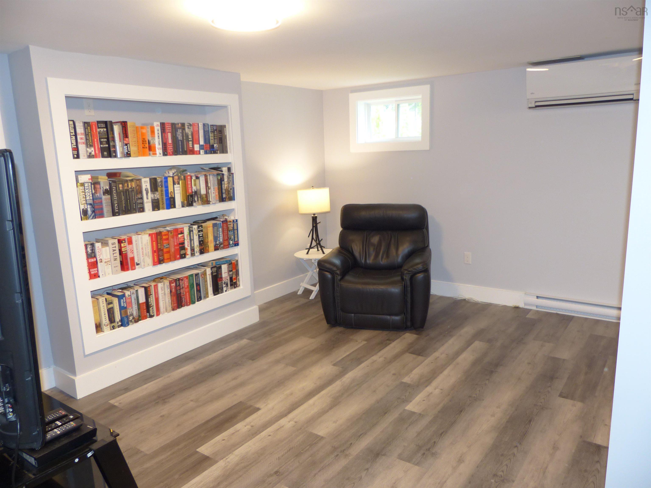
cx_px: 326
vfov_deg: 54.9
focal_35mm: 25
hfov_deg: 69.4
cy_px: 244
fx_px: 470
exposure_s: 1/13
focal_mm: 4.5
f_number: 2.8
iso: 100
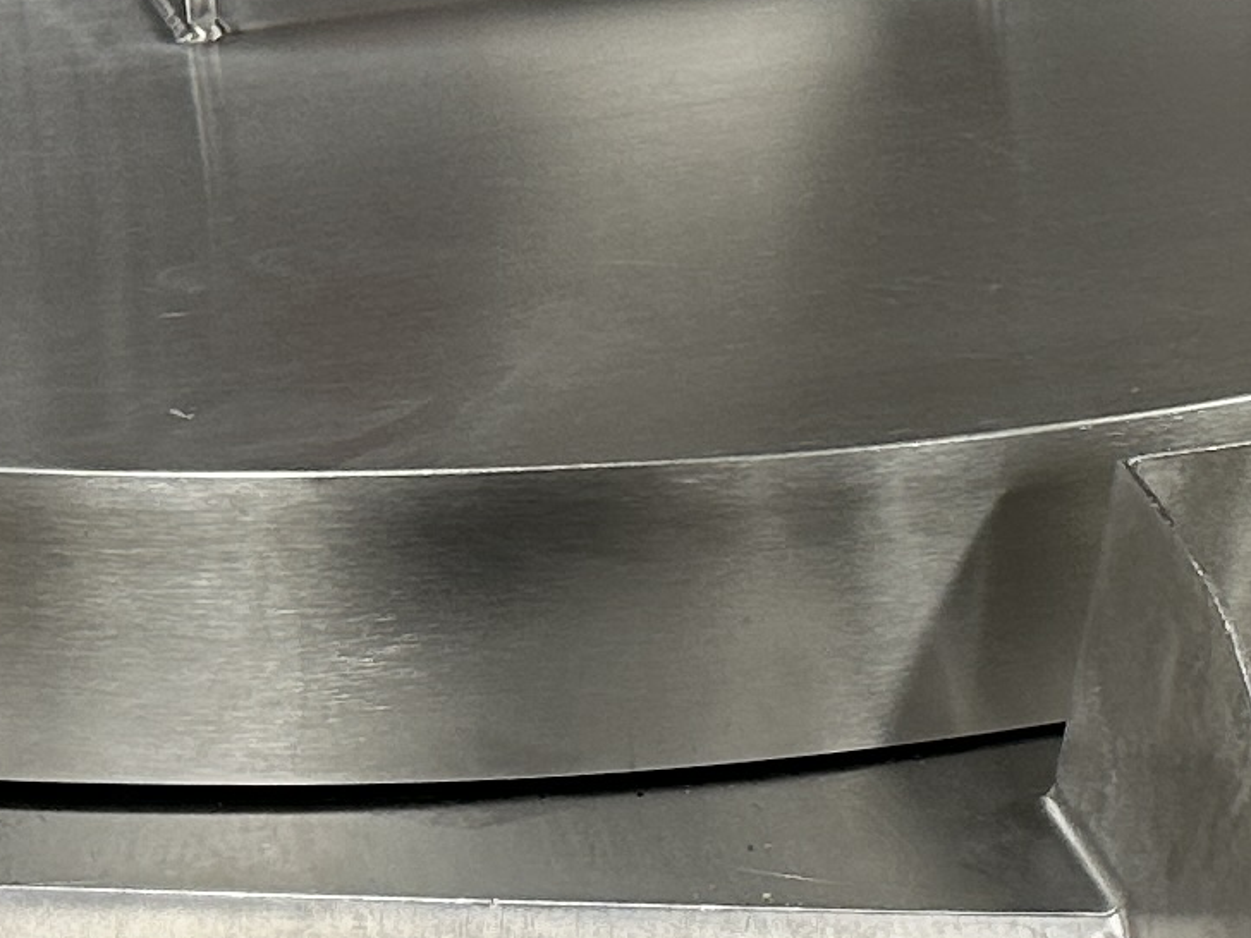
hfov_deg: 14.8
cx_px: 937
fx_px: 4807
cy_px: 538
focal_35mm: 133
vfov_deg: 11.1
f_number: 1.78
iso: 125
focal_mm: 6.86
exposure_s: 1/50
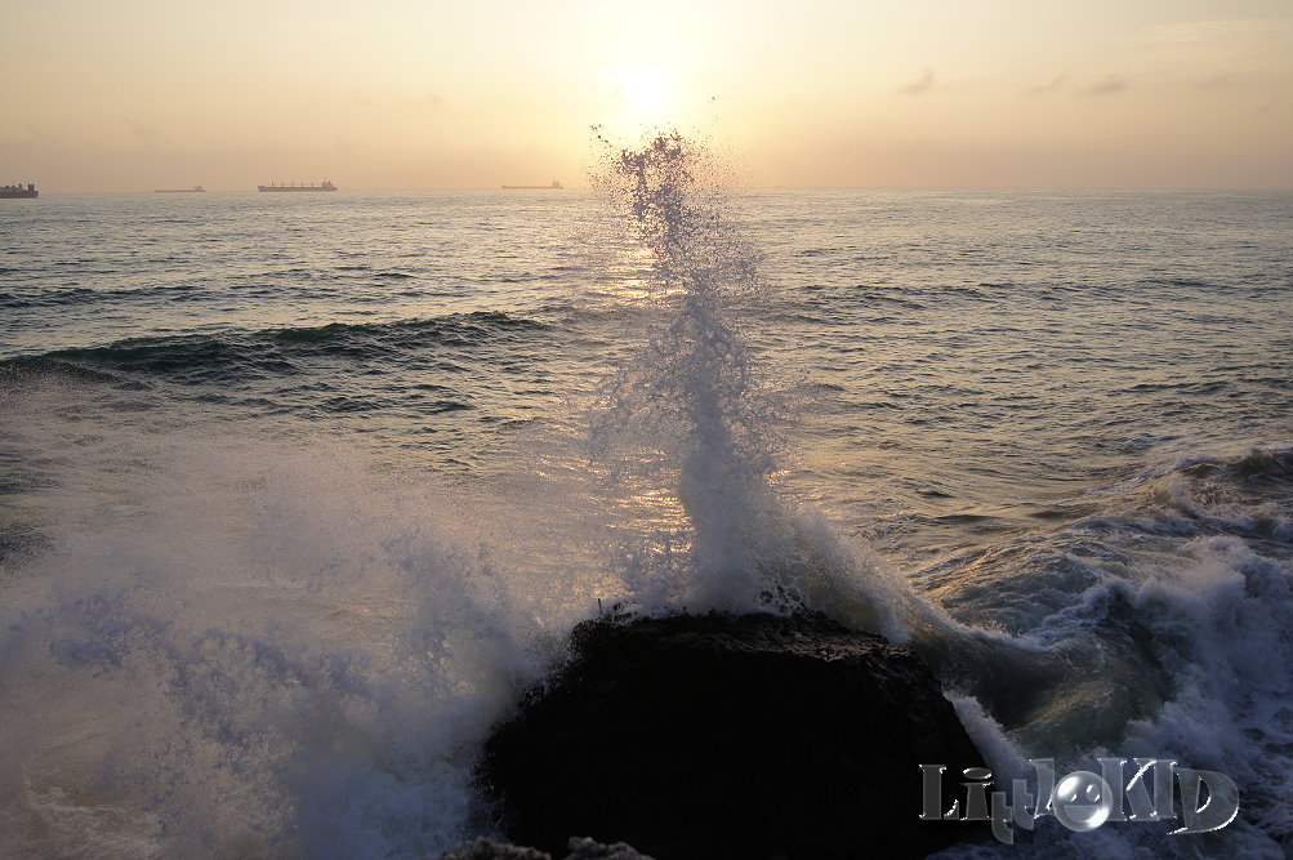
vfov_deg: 39.9
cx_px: 646
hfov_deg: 57.3
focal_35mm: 33
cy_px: 430
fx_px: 1184
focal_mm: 22
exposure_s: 1/500
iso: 100
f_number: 4
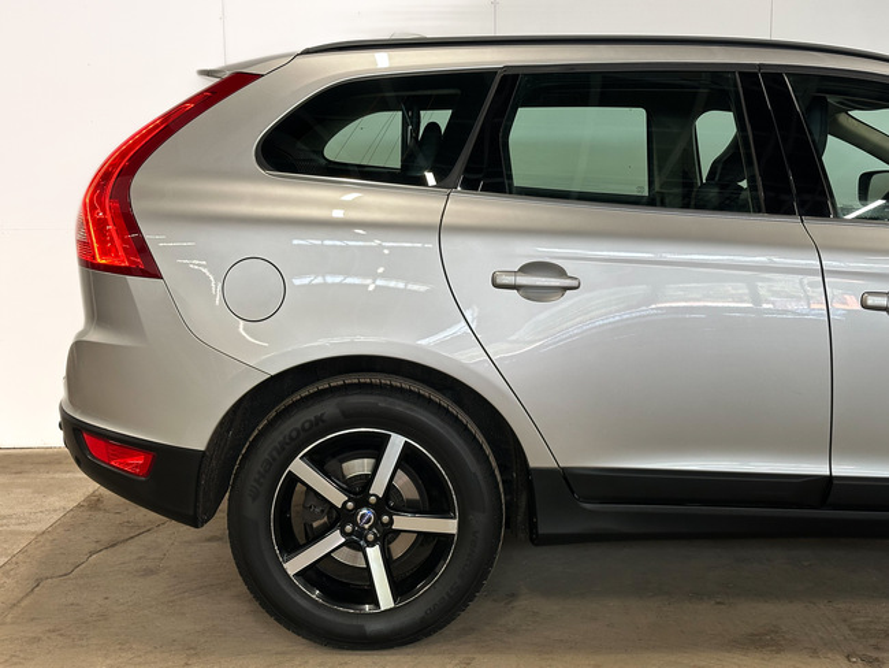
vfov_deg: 30.3
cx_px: 444
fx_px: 1233
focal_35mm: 48
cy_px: 334
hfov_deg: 39.6
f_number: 1.8
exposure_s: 1/50
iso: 64
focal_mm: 6.86
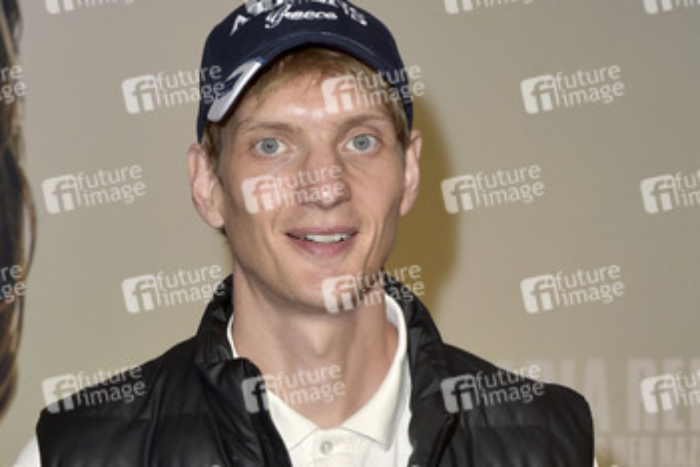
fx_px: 1497
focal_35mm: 77
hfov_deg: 26.3
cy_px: 239
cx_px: 320
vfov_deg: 17.7
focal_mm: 60
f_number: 5.6
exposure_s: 1/200
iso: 800
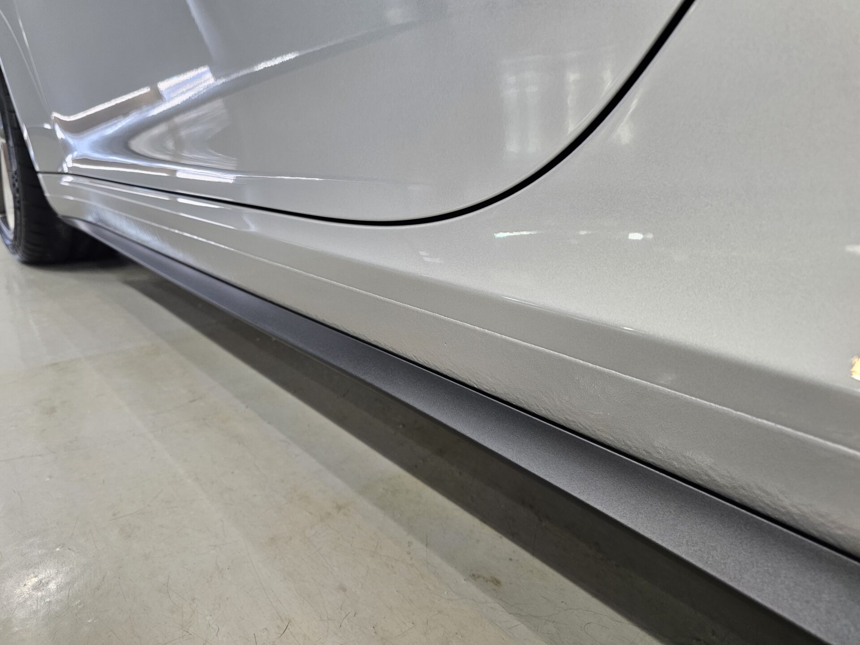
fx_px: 571
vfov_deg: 58.9
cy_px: 322
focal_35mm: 23
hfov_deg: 73.9
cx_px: 430
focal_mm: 6.3
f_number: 1.7
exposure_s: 1/100
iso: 160
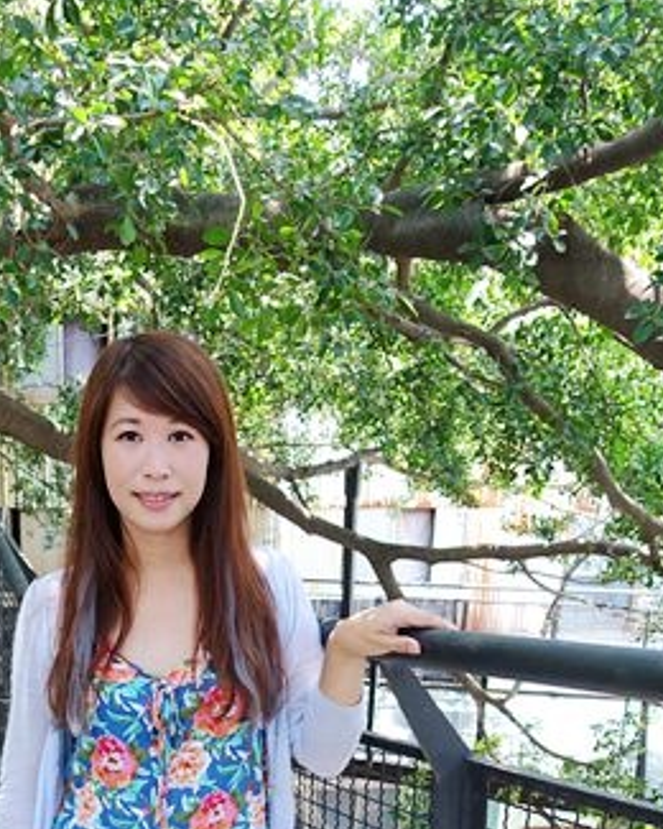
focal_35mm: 45
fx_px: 1104
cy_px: 783
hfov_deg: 32.6
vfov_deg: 37.7
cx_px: 136
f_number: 2.8
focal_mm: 8.8
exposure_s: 1/30
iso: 125
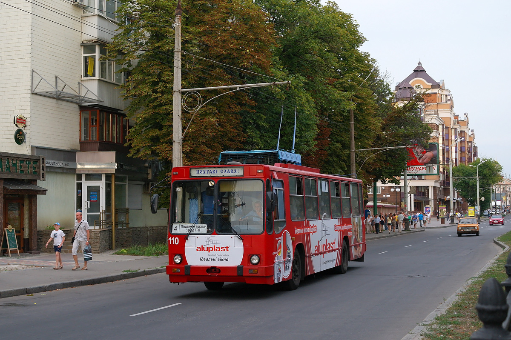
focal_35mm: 46
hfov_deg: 42.8
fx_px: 653
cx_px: 256
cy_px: 170
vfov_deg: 29.2
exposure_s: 1/500
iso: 250
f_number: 2.8
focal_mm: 30
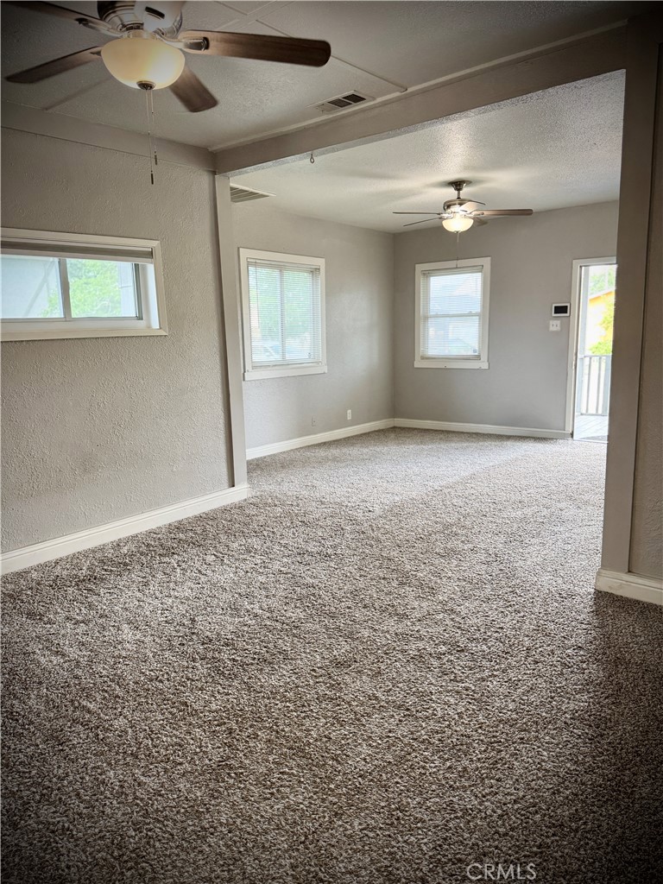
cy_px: 442
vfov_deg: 71.6
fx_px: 613
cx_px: 332
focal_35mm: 24
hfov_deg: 56.8
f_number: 1.78
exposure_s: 1/120
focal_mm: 6.76
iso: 200
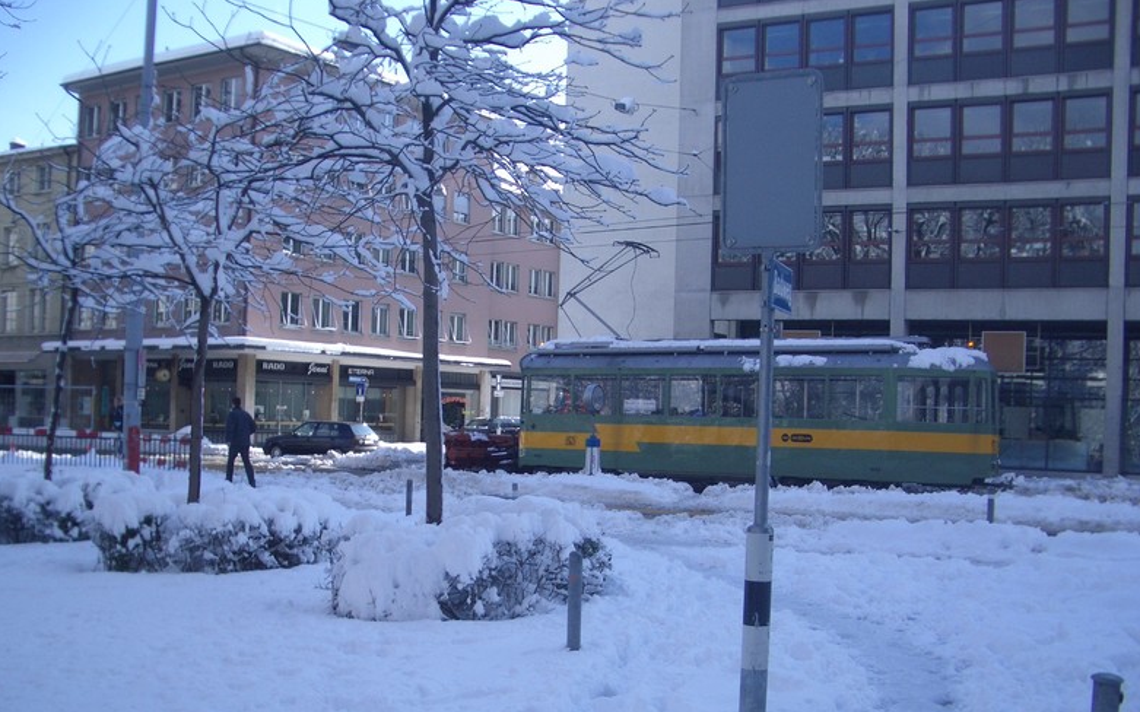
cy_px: 429
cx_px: 558
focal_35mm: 38
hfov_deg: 51.5
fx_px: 1181
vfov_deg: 33.5
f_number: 2.6
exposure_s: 1/640
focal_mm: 5.8
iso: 50
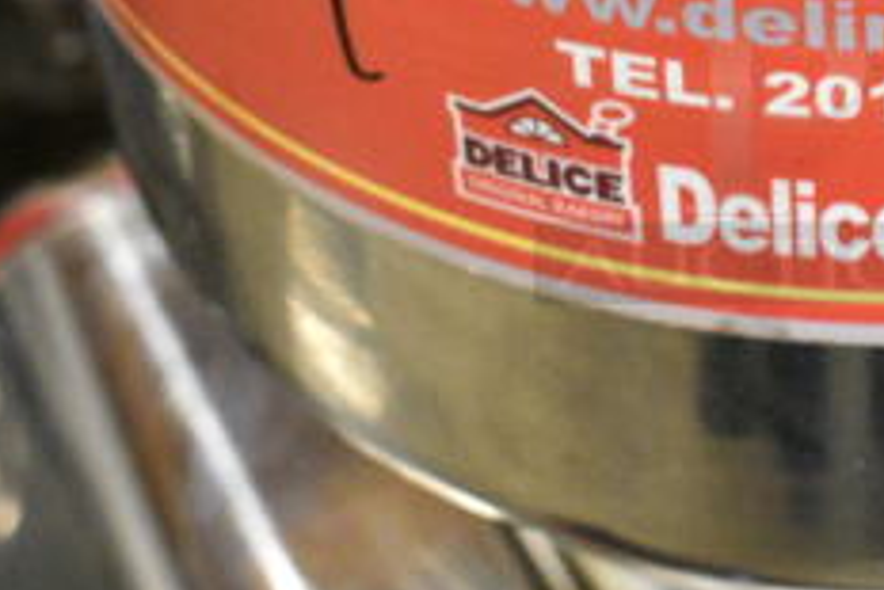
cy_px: 103
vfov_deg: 10.9
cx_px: 960
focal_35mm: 126
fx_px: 3096
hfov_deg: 15.8
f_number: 7.1
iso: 6400
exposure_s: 1/200
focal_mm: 32
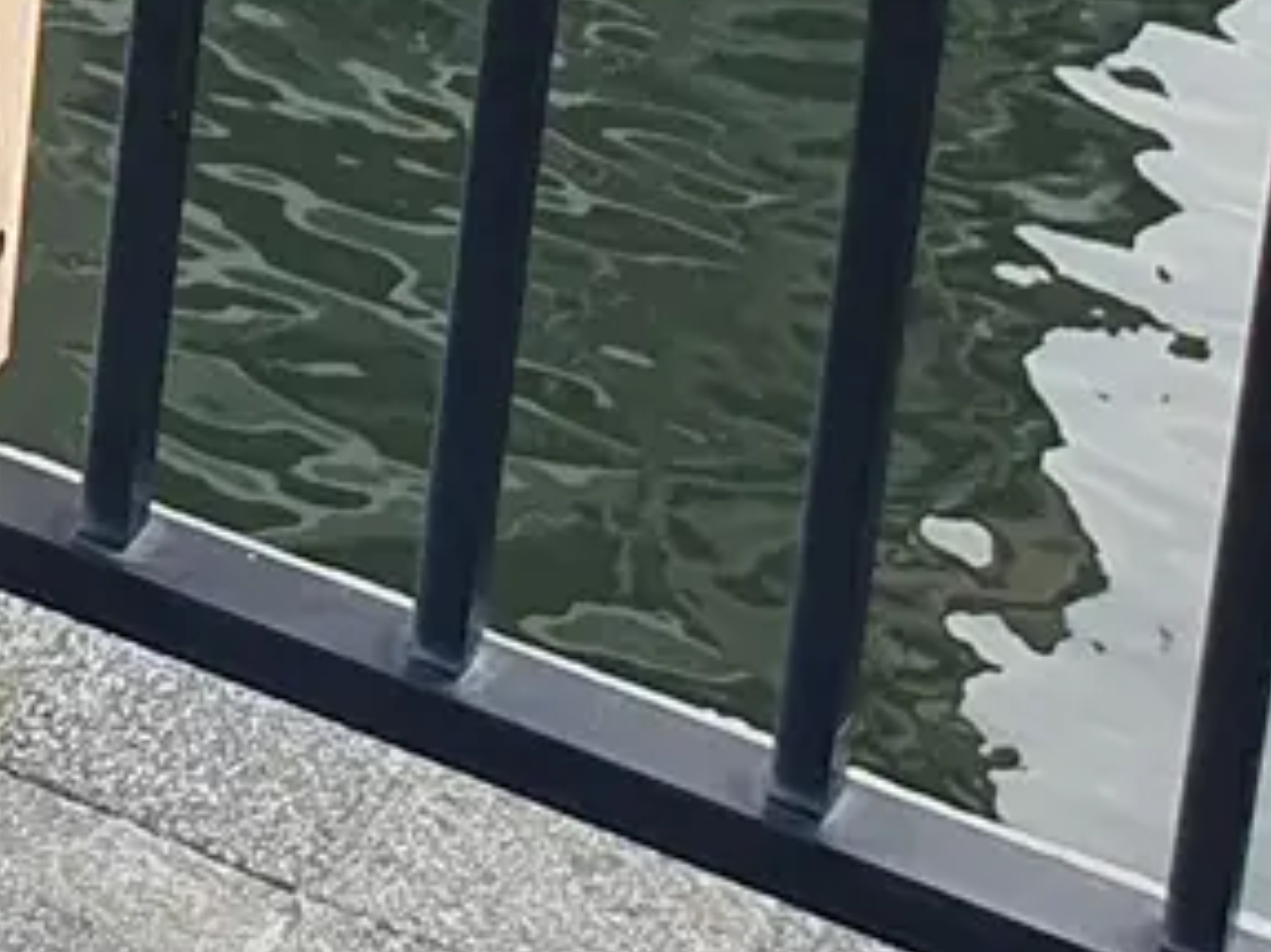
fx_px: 5322
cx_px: -1718
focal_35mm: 145
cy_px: -1519
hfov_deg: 11.4
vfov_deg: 9.0
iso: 50
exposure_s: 1/154
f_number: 2.4
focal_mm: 4.32
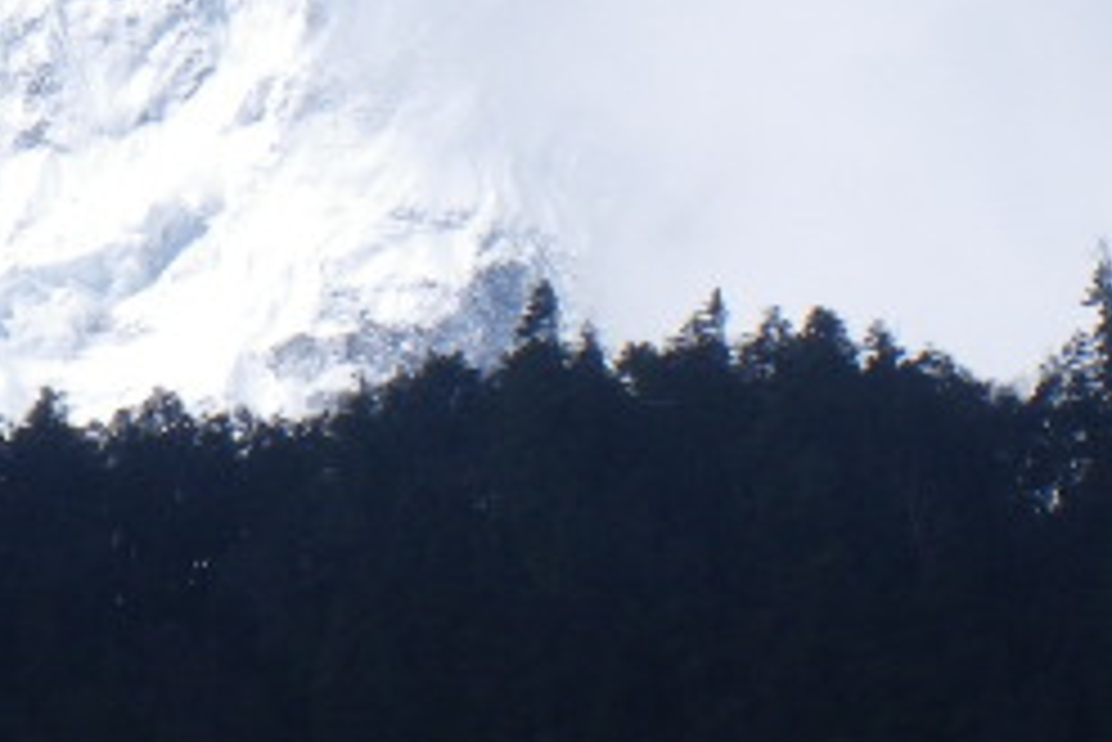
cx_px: -97
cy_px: 270
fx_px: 10446
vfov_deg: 4.1
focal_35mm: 338
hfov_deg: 6.1
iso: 50
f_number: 6
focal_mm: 16.7
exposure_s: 1/320
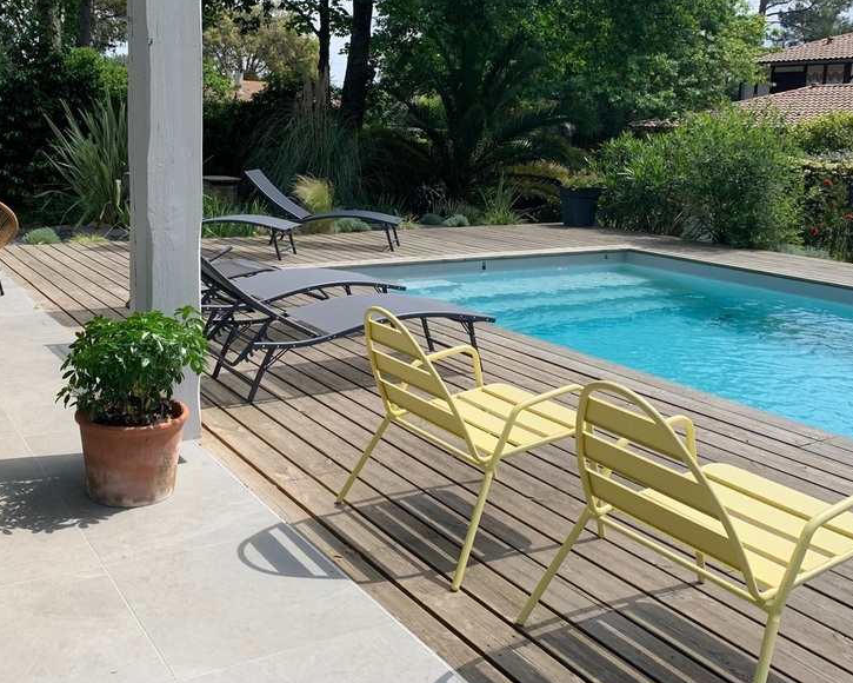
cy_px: 268
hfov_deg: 51.0
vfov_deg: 42.0
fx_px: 884
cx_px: 320
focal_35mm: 35
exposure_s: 1/1205
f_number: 1.8
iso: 25
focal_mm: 4.25
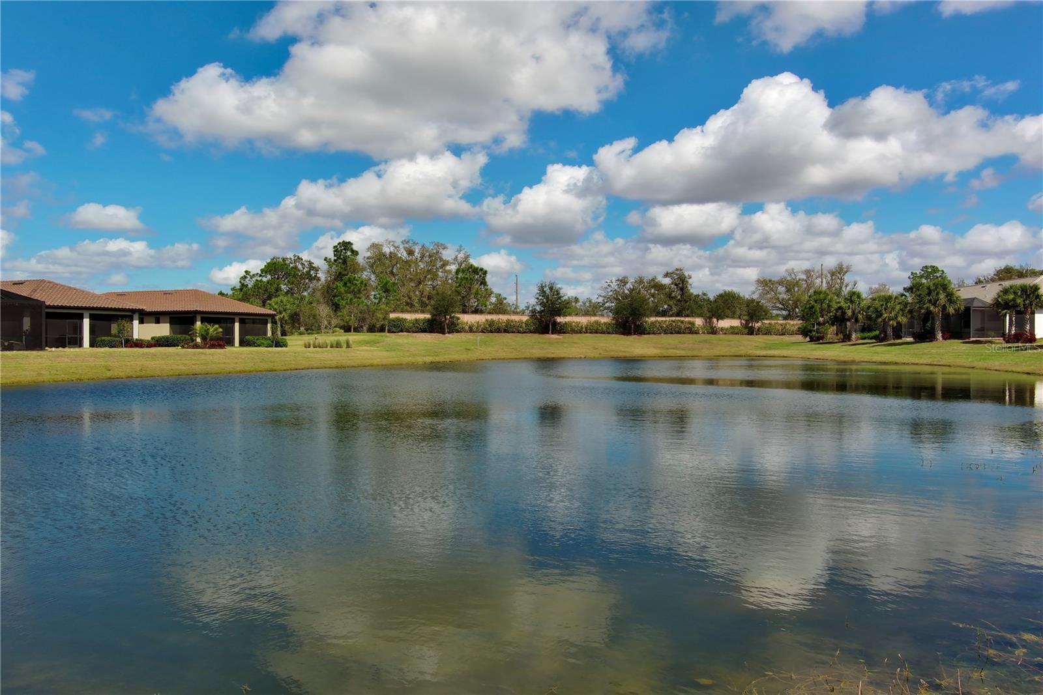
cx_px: 522
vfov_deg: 44.9
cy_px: 348
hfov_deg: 63.7
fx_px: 840
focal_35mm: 29
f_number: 9
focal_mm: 10.57
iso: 100
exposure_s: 1/320
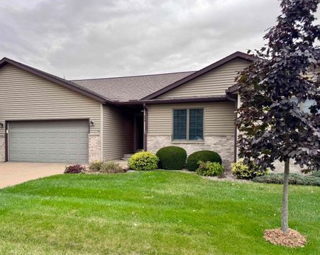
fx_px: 246
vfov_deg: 54.9
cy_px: 131
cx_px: 143
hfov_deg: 65.9
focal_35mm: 26
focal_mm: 6.76
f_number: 1.78
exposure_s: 1/822
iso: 80
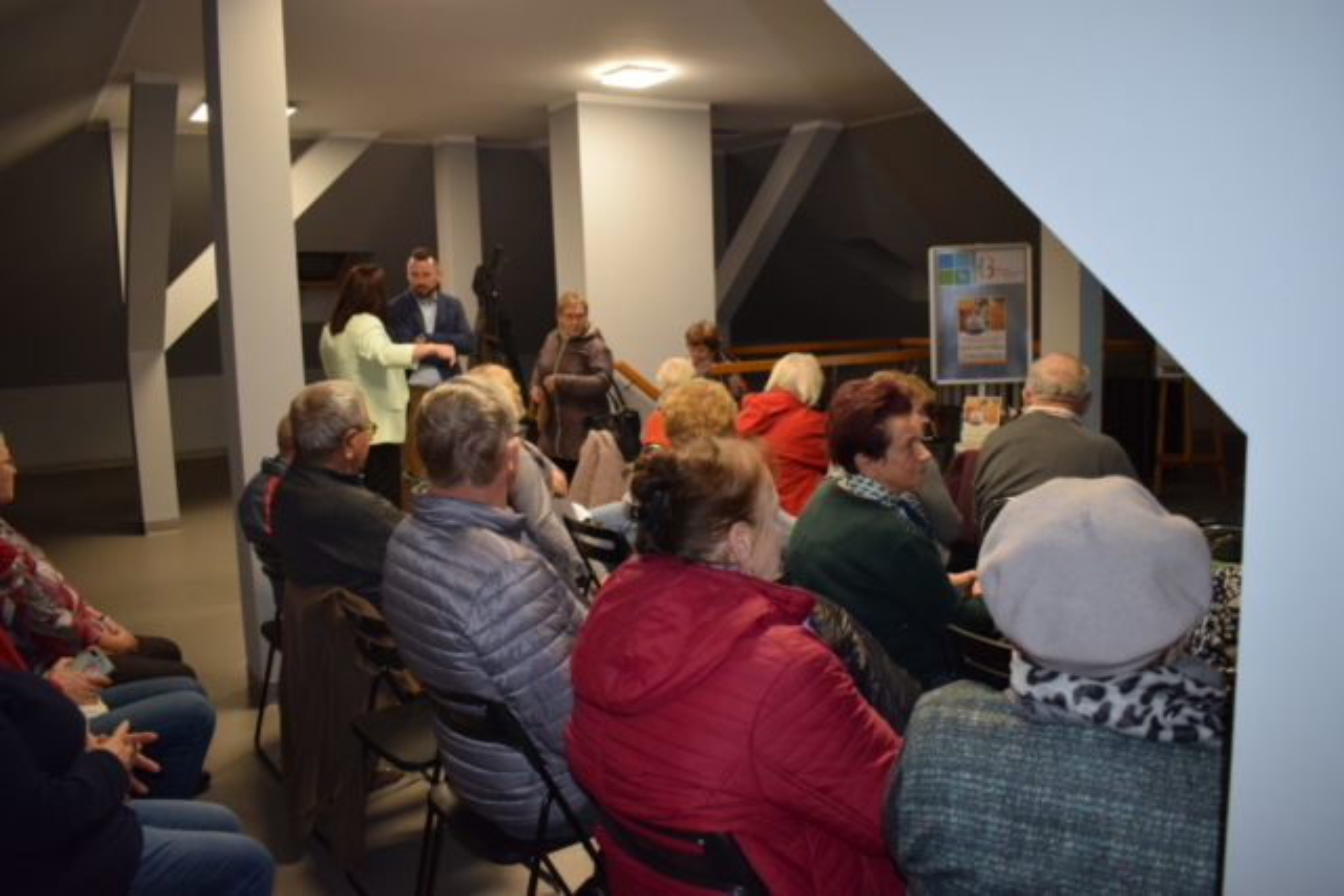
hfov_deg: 67.4
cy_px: 448
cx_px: 672
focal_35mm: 27
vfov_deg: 48.0
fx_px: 1008
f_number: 3.5
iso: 900
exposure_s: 1/60
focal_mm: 18
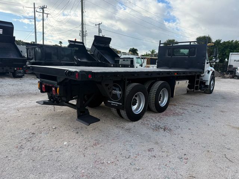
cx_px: 120
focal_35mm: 24
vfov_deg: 56.8
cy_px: 90
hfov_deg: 71.6
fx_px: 166
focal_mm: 6.76
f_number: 1.78
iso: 100
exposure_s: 1/3584
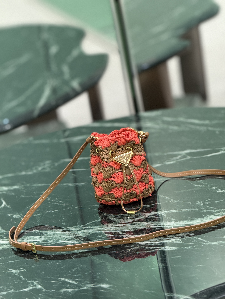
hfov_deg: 12.3
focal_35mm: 120
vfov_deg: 16.4
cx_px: 112
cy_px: 150
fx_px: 1040
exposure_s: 1/100
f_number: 2.8
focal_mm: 15.66
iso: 500
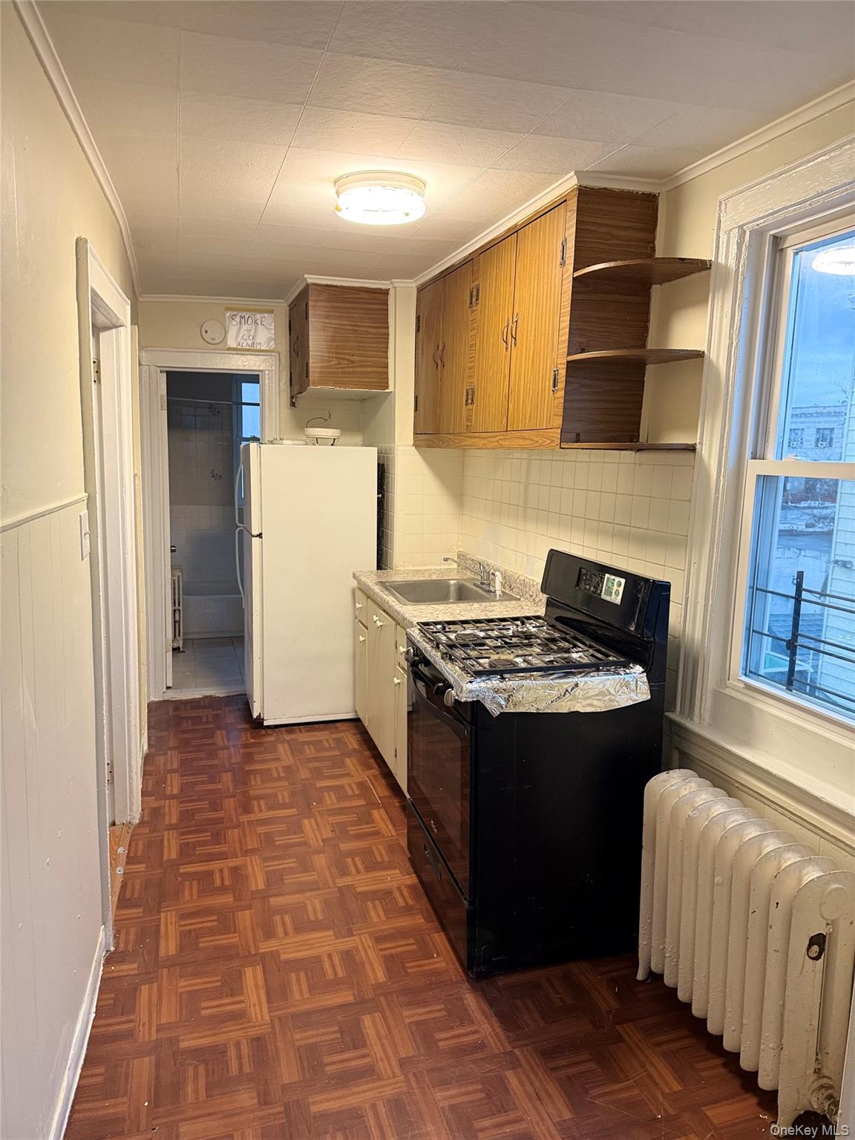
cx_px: 428
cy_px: 570
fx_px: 790
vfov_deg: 71.6
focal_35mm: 24
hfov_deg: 56.8
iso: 250
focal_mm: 6.76
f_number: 1.78
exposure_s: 1/60
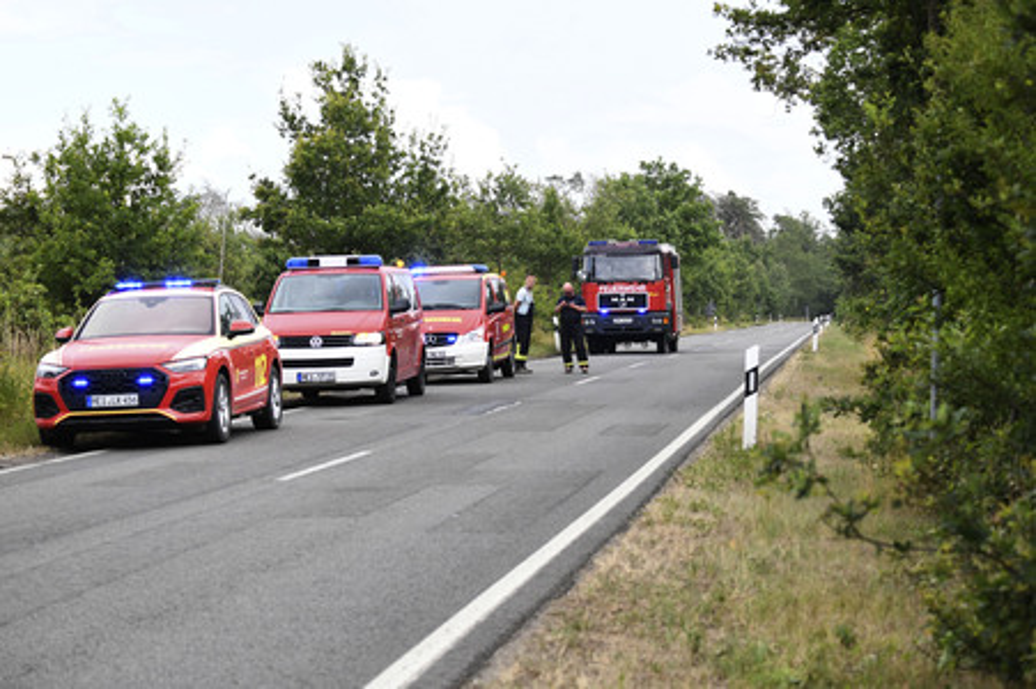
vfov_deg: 17.0
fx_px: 2300
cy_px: 344
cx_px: 518
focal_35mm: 80
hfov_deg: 25.4
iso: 2000
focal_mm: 80
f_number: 5
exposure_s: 1/3200
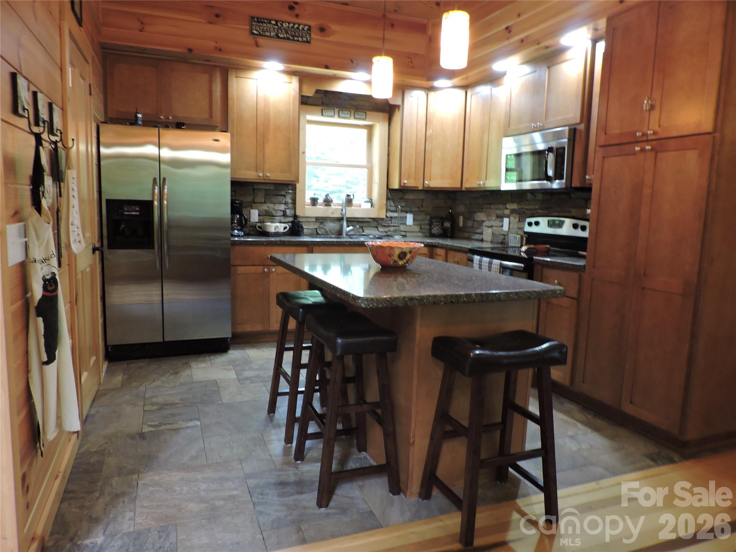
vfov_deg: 56.8
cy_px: 276
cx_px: 368
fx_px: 510
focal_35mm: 24
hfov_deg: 71.6
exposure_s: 1/15
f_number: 3
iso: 400
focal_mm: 4.3
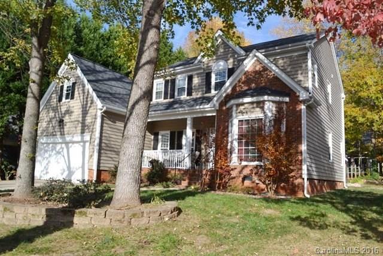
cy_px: 128
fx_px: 287
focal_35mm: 27
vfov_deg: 48.0
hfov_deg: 67.4
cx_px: 192
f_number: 7.1
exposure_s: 1/200
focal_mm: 18
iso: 100
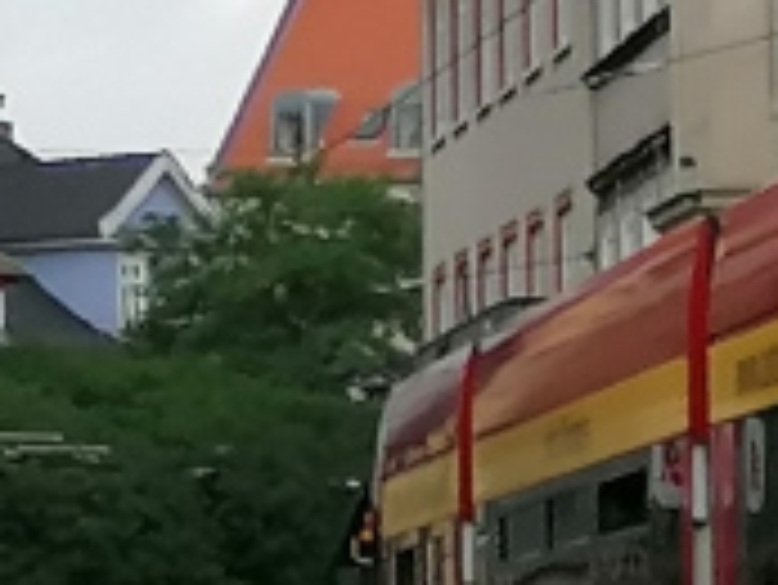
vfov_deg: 4.4
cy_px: 547
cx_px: 1835
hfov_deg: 5.7
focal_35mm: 338
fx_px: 7602
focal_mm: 4.75
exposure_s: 1/734
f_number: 1.8
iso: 50
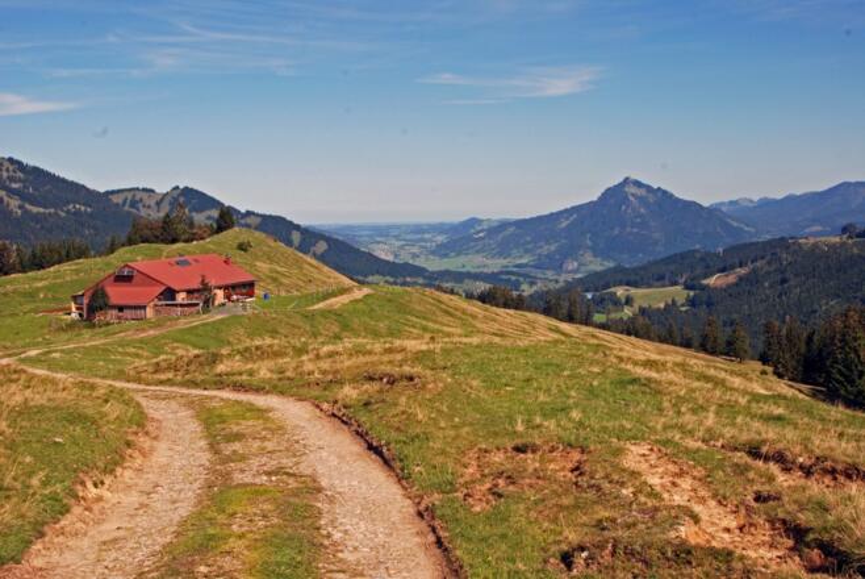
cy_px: 290
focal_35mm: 44
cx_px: 432
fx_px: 1046
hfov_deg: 44.9
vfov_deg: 30.9
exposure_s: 1/125
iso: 160
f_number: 13
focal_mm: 29
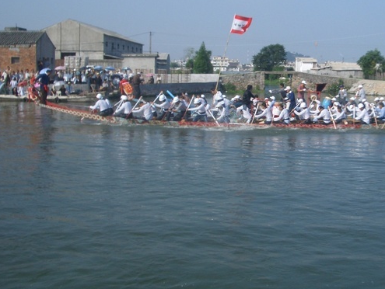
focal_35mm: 53
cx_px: 263
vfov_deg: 27.5
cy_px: 109
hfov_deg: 35.7
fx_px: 590
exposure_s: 1/500
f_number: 4.3
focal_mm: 5.8
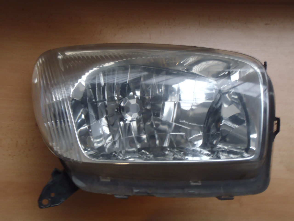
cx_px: 147
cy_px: 110
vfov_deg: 38.7
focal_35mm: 37
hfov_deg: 50.1
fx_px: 314
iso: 200
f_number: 4.7
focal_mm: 6.64
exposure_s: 1/8
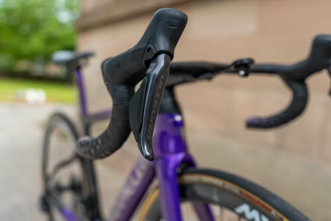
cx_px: 166
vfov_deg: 37.8
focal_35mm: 35
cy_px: 110
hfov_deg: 54.4
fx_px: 322
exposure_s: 1/250
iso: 200
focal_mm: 35
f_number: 2.8
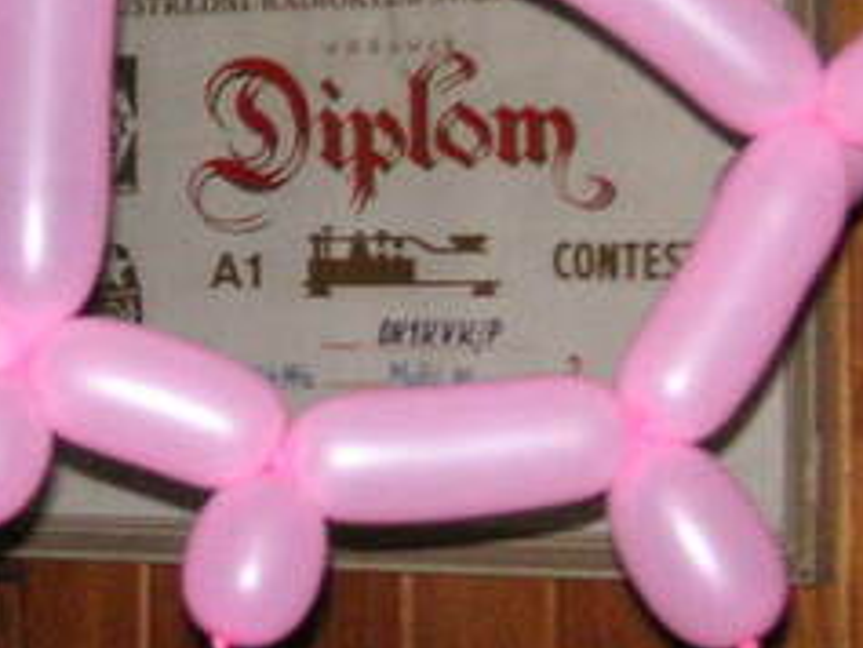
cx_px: 87
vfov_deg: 8.8
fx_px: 4215
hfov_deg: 11.6
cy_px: 171
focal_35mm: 169
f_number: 3.4
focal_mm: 8.4
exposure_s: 1/45
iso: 160
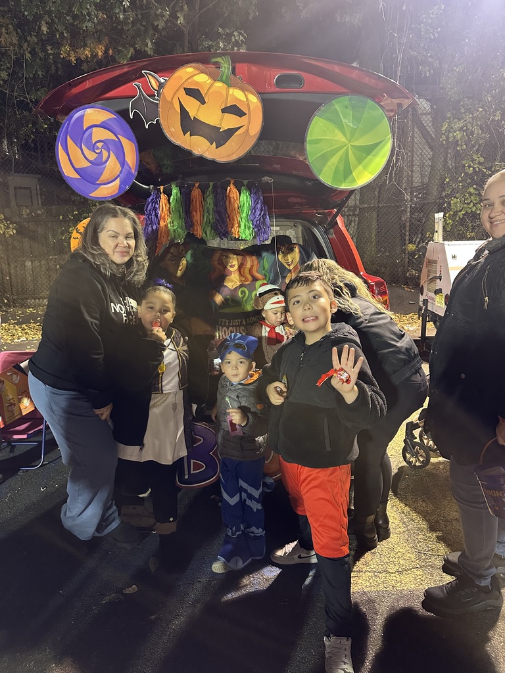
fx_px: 467
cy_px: 336
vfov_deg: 71.6
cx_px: 252
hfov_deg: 56.8
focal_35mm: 24
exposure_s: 1/60
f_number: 1.78
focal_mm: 6.86
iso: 400
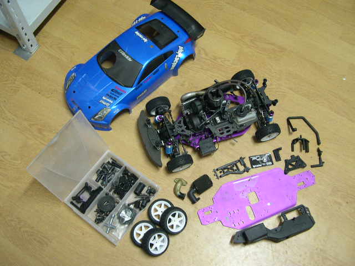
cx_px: 178
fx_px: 390
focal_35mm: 38
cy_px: 133
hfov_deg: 49.0
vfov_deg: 37.7
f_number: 2.8
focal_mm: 8
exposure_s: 1/4.8
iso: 204
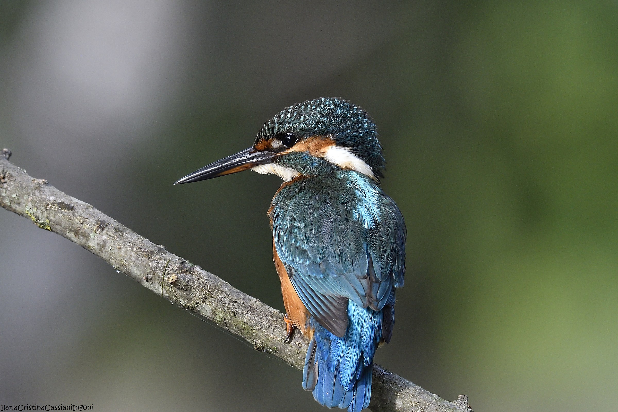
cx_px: 309
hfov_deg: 2.6
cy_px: 206
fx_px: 13732
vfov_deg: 1.7
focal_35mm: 800
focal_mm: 400
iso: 1000
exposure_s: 1/500
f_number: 5.6
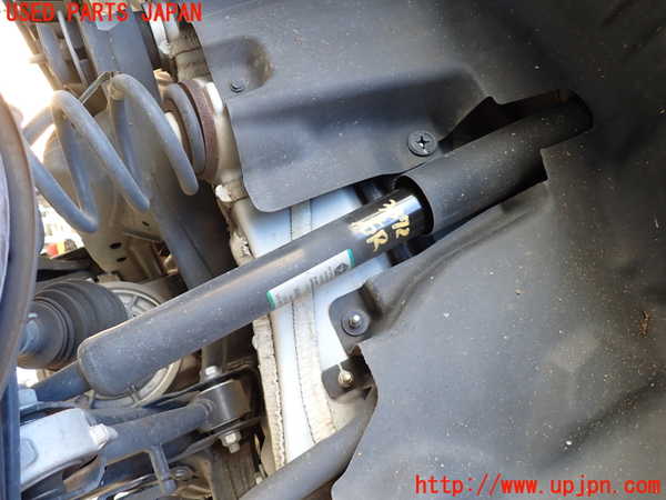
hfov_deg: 69.4
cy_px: 250
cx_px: 333
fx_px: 481
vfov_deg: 54.9
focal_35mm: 25
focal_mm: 4.5
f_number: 2
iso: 160
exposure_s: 1/60
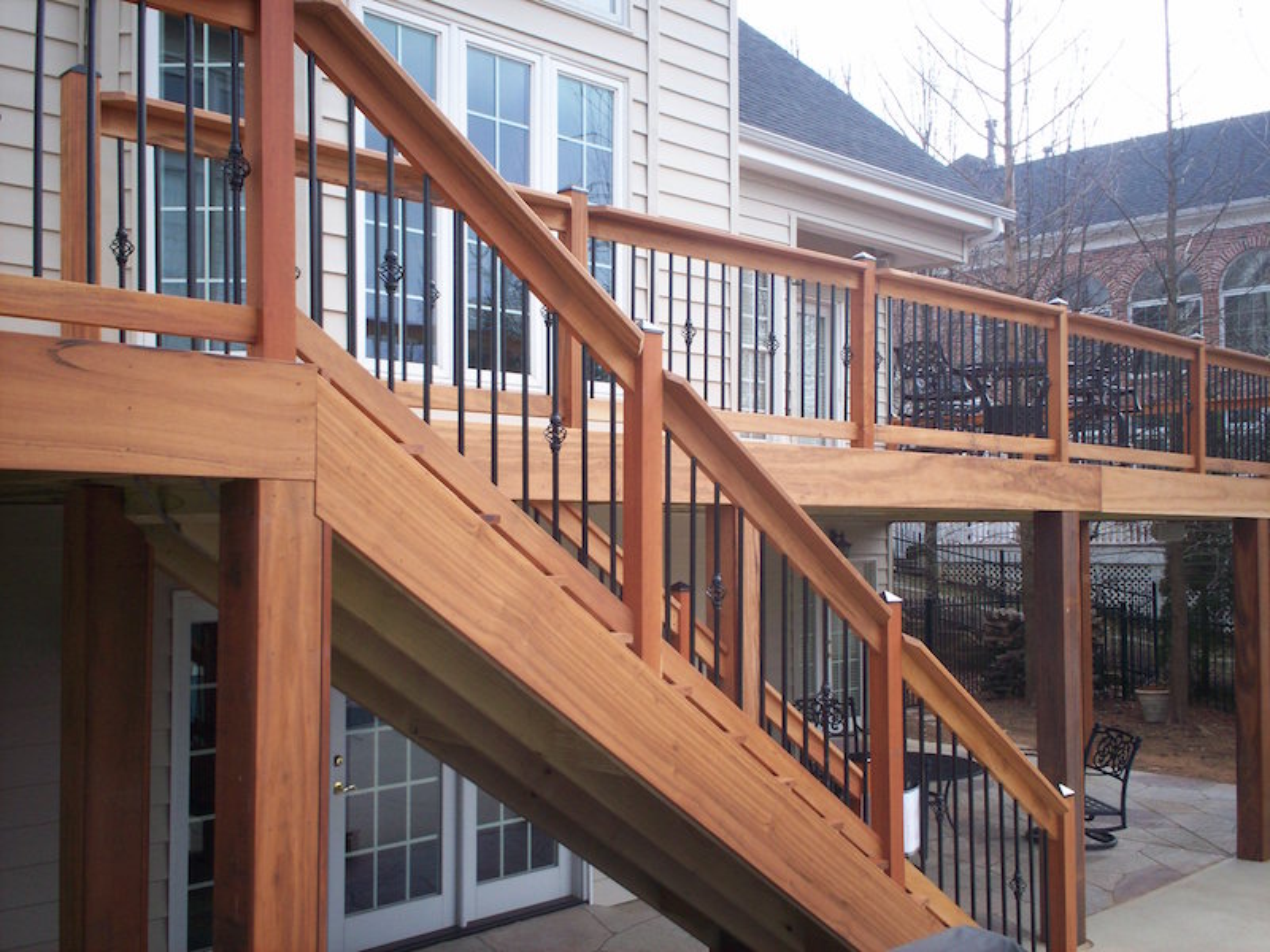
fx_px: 1321
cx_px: 635
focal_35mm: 36
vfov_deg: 39.7
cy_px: 476
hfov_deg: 51.4
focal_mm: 6
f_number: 4.5
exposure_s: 1/141
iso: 100
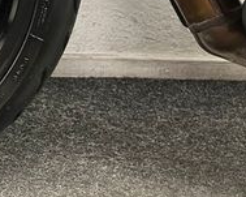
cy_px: -61
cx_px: -122
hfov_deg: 19.4
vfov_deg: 16.8
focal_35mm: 86
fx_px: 626
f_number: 1.6
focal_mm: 5.1
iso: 320
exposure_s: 1/50
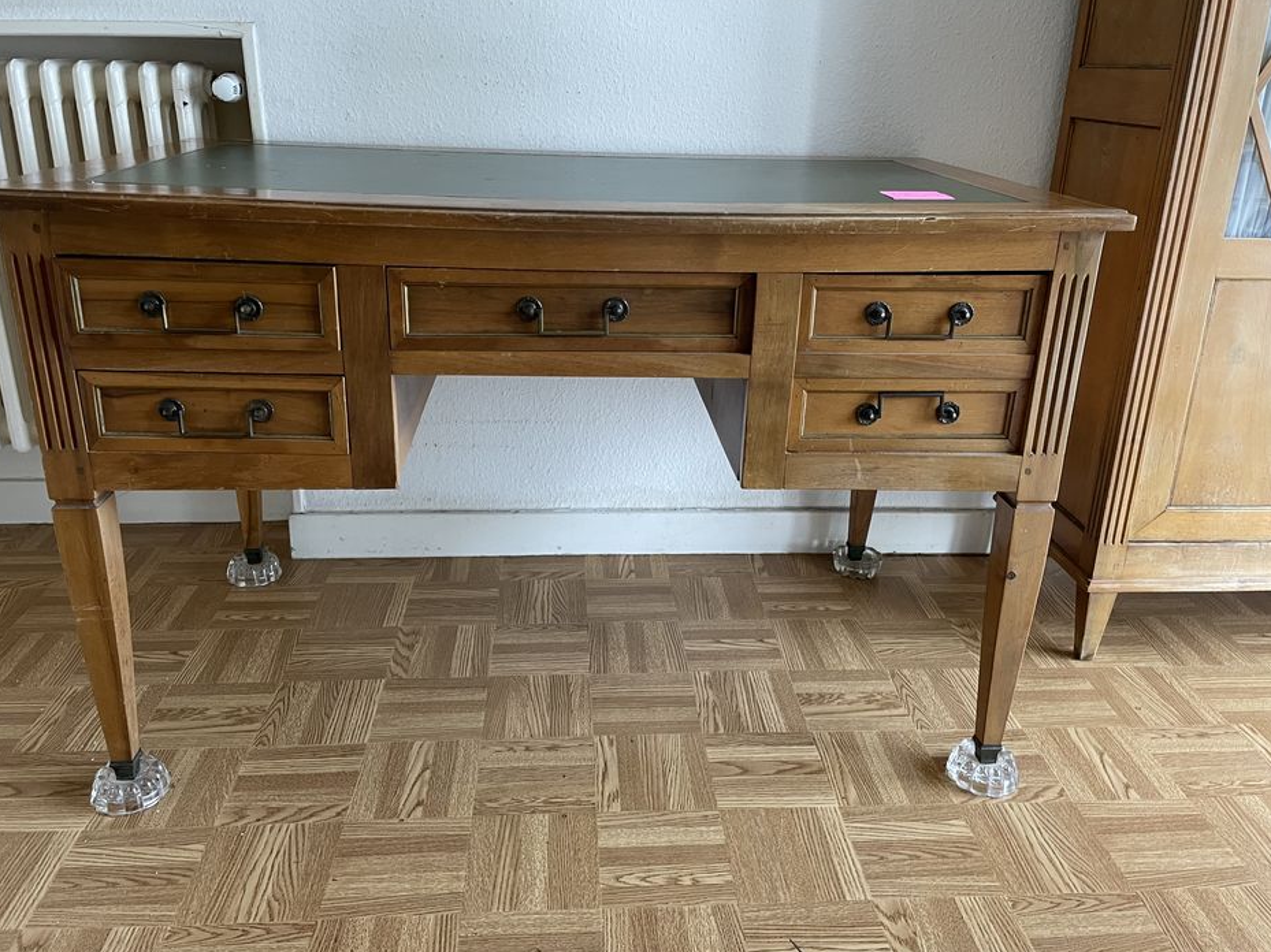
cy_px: 453
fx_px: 1028
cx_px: 636
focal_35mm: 28
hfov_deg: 63.5
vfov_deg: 49.7
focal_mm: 4.2
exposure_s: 1/60
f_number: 1.6
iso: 250
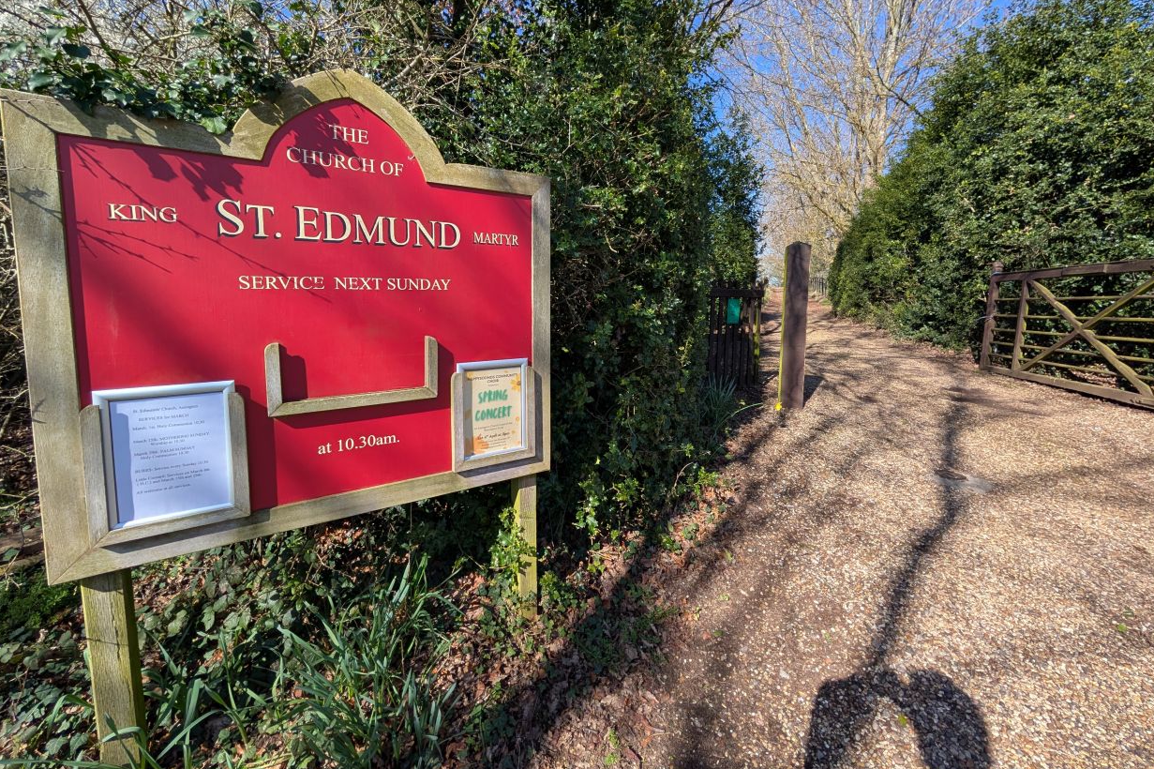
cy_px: 330
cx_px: 579
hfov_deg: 108.3
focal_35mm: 13
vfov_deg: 84.9
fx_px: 417
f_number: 1.7
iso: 48
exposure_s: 1/1330
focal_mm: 2.02
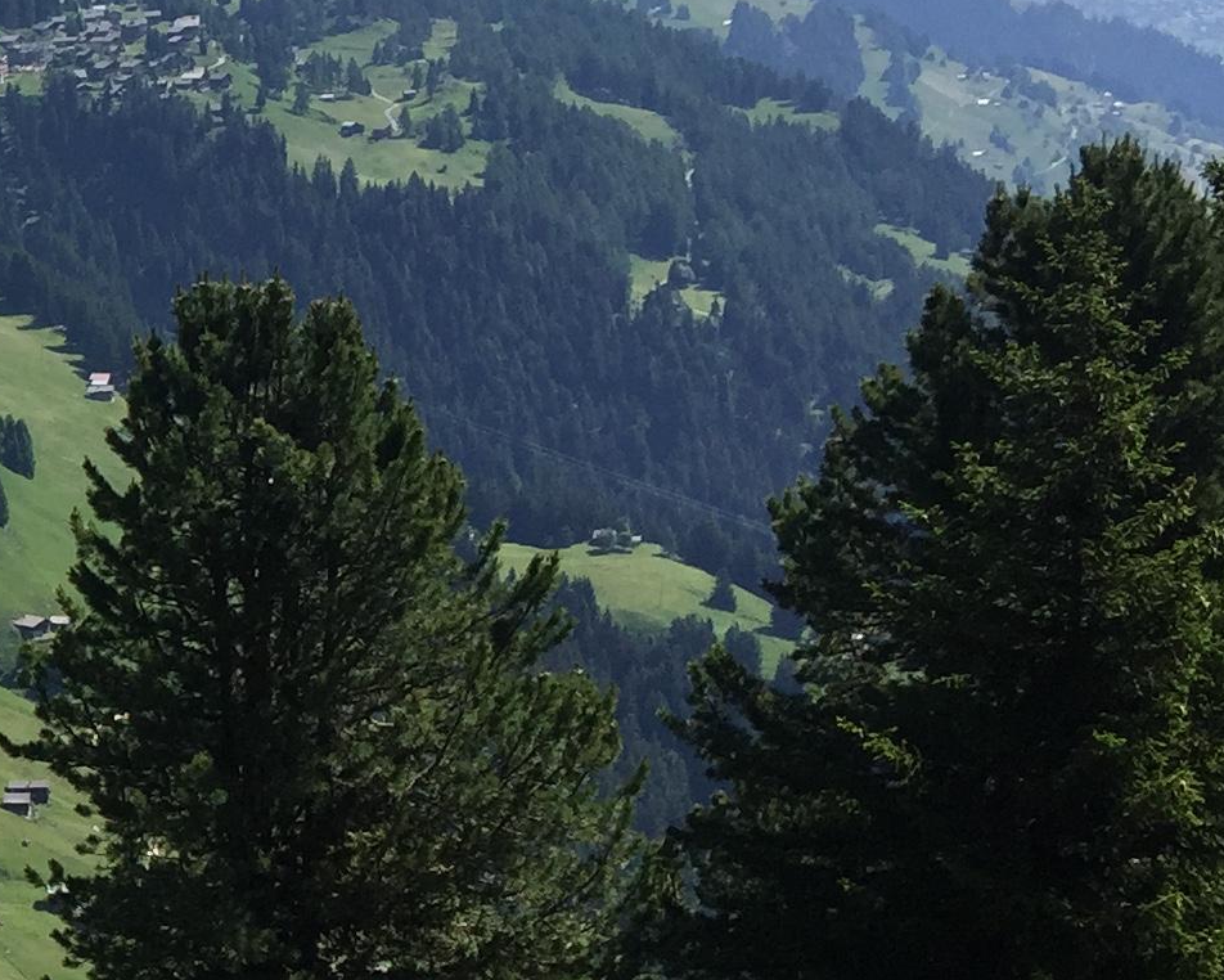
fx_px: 3515
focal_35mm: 97
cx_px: -820
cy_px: 683
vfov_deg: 15.8
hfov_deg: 17.0
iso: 32
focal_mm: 4.15
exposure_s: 1/1647
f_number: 2.2
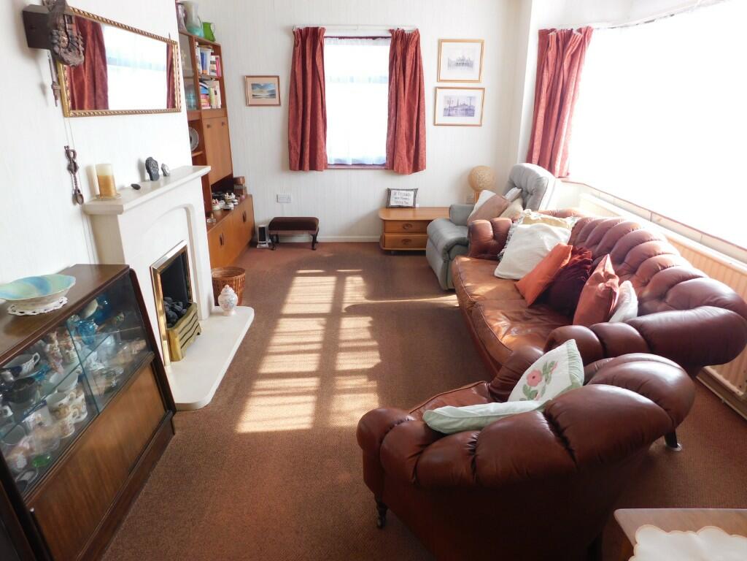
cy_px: 280
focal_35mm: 23
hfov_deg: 73.9
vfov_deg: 58.9
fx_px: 496
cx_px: 374
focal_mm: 4
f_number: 3
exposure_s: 1/60
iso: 125
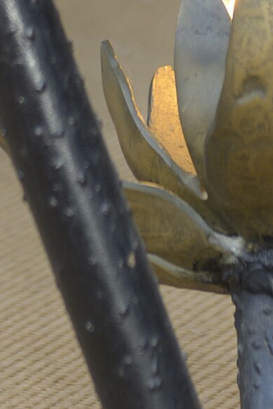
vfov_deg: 6.6
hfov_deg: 4.5
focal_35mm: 304
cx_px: 261
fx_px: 3454
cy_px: -429
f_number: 3.2
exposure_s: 1/50
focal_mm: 48
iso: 200
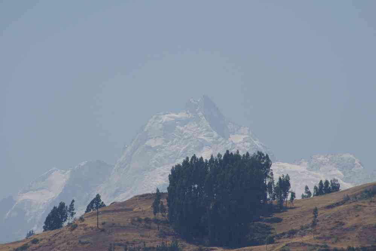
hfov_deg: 4.6
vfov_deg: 3.1
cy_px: 126
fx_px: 4700
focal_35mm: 450
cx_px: 188
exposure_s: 1/320
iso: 200
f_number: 9
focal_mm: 300
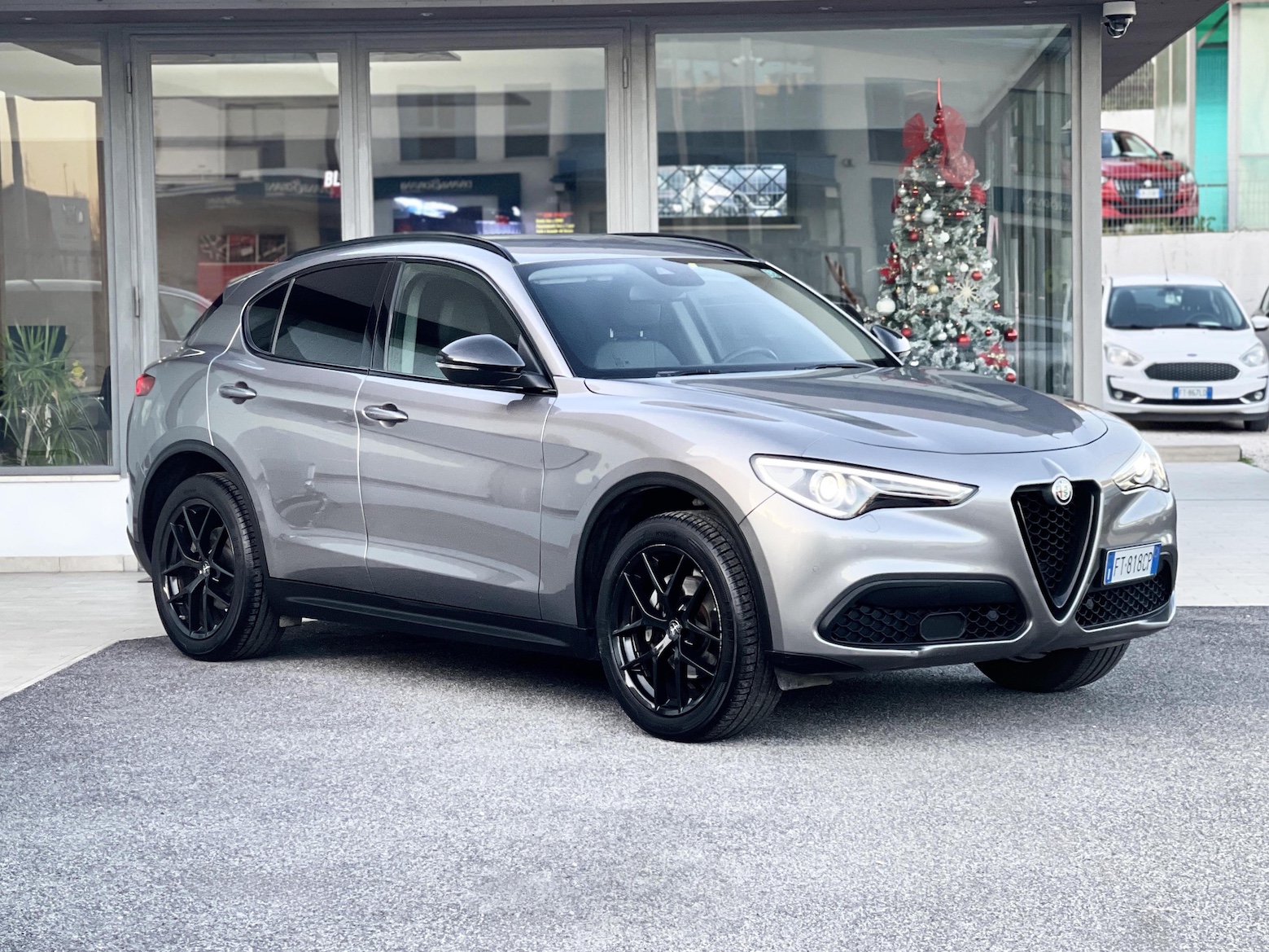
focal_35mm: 64
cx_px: 634
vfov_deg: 22.9
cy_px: 476
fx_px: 2346
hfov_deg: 30.3
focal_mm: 7.5
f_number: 2.2
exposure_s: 1/121
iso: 125
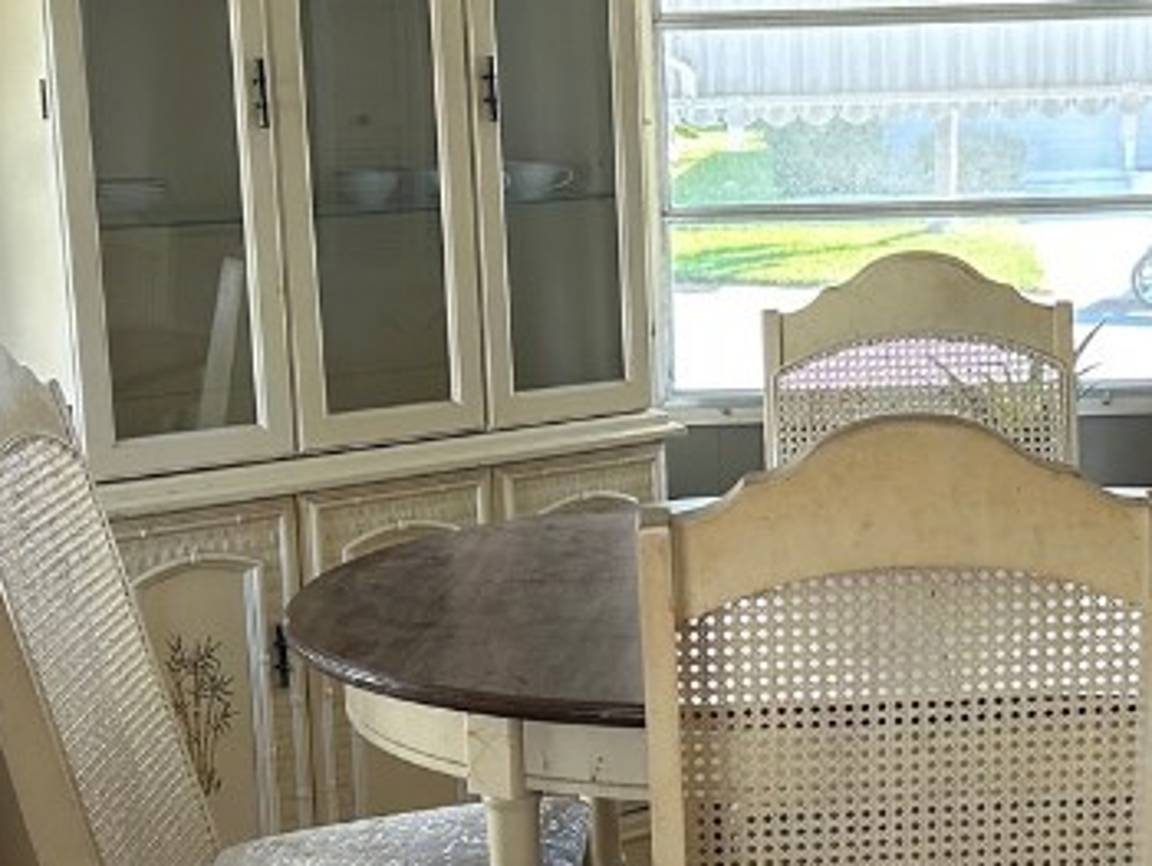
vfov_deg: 19.4
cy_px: 487
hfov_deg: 25.3
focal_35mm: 76
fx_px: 2531
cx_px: 876
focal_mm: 5.7
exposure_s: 1/121
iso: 100
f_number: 1.5
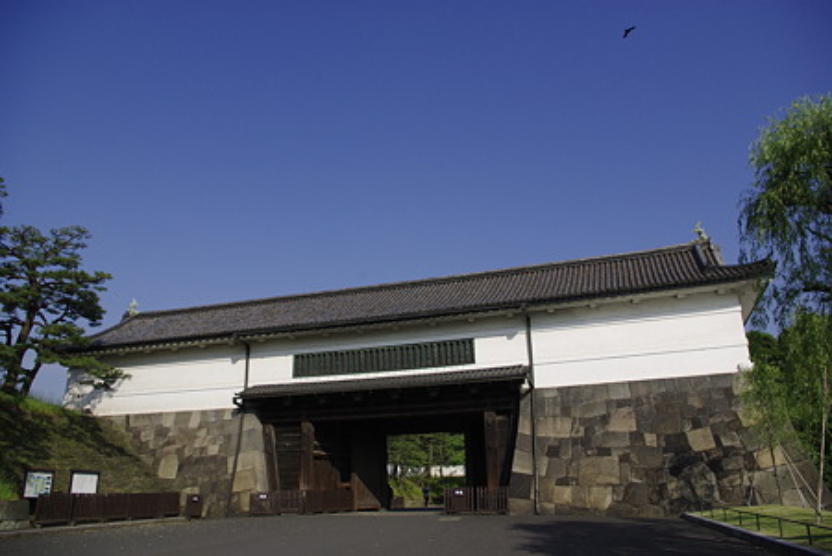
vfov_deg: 48.0
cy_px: 278
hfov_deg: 67.3
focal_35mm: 27
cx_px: 416
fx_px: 625
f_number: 8
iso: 100
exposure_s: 1/400
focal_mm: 18
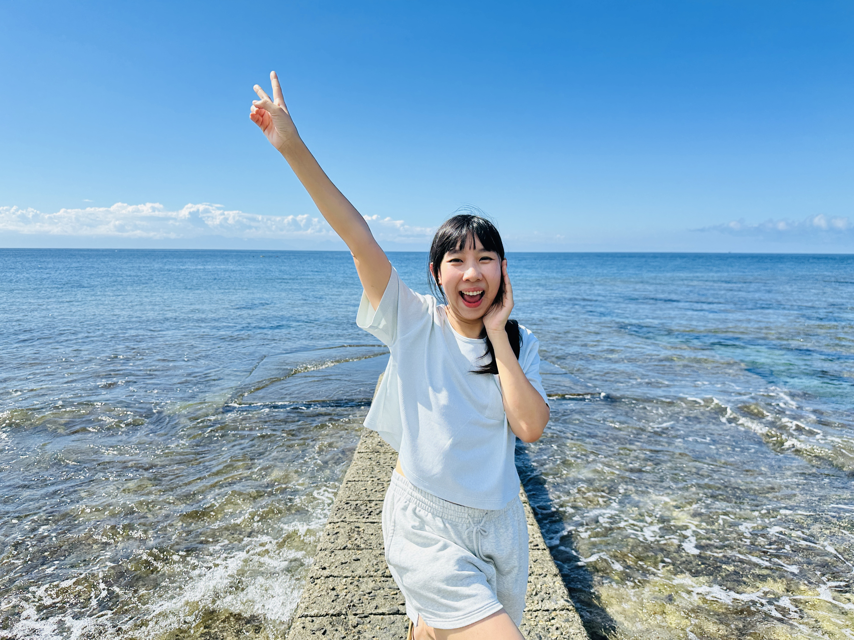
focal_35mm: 24
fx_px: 592
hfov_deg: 71.6
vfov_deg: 56.8
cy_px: 320
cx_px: 427
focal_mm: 6.86
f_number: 1.78
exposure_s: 1/4348
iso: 80
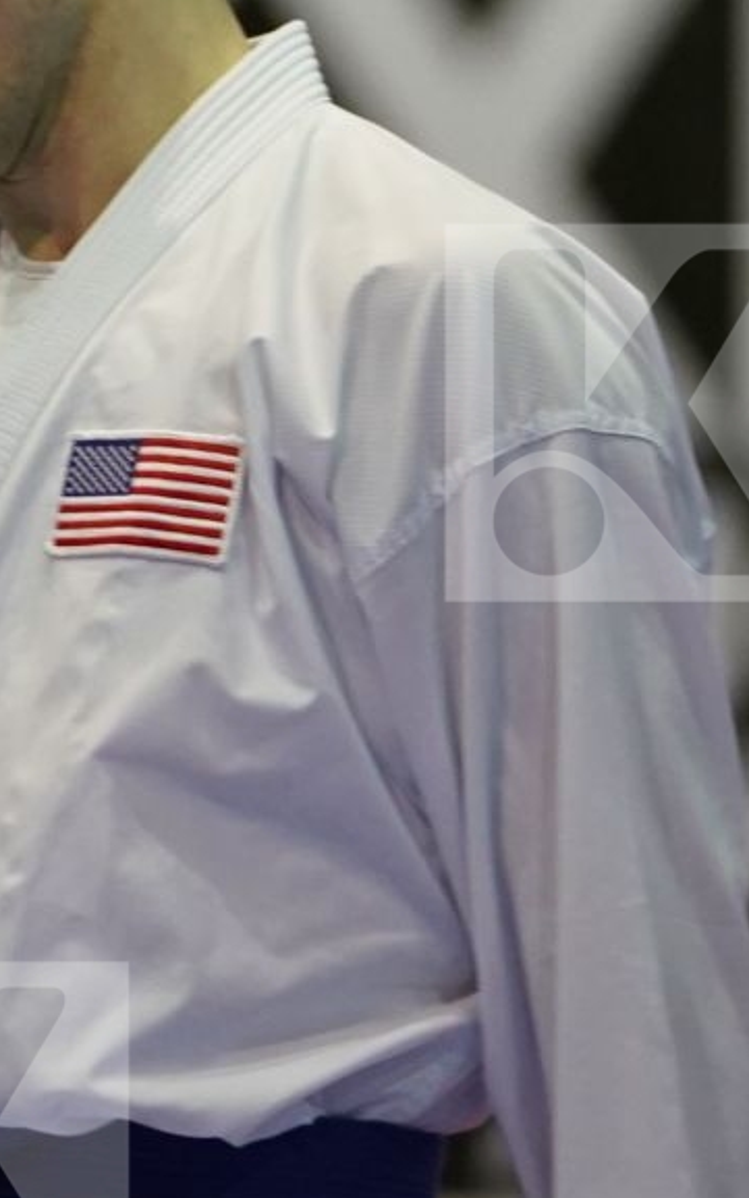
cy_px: 413
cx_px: -64
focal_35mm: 839
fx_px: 27382
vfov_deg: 2.5
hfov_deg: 1.6
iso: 2000
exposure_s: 1/250
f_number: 2.8
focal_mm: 176
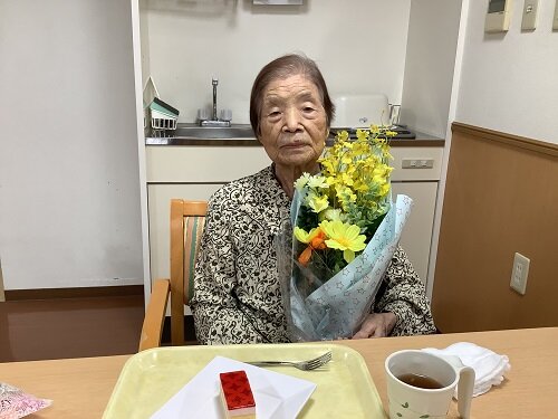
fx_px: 500
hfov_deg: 58.4
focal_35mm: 31
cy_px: 210
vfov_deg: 45.4
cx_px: 279
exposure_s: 1/50
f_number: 2.4
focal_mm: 3.3
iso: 64
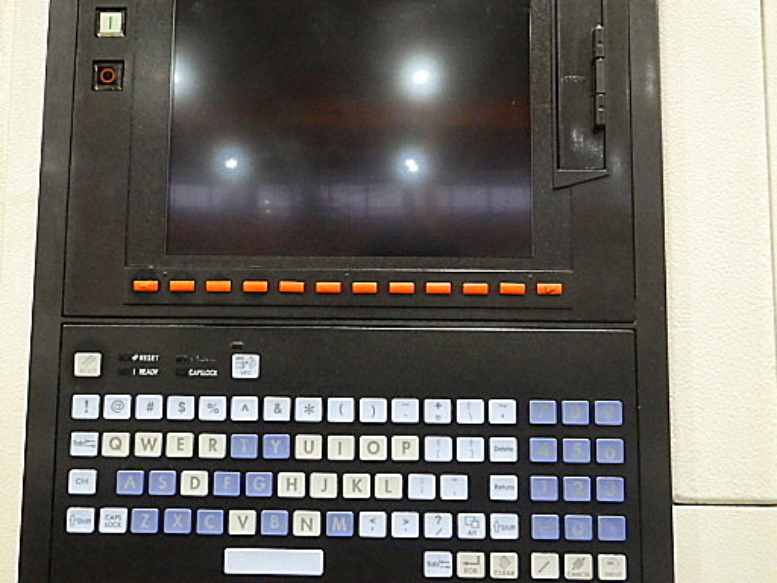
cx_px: 364
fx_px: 786
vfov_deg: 40.6
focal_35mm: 35
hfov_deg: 52.6
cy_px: 246
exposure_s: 1/40
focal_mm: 5
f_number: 3.5
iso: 1600
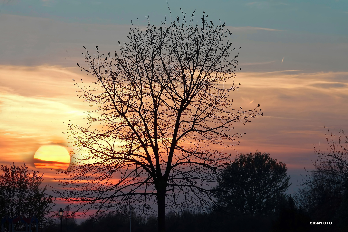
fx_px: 1933
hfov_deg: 10.3
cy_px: 116
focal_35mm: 200
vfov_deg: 6.9
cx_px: 174
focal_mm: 73.24
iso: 100
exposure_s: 1/160
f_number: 5
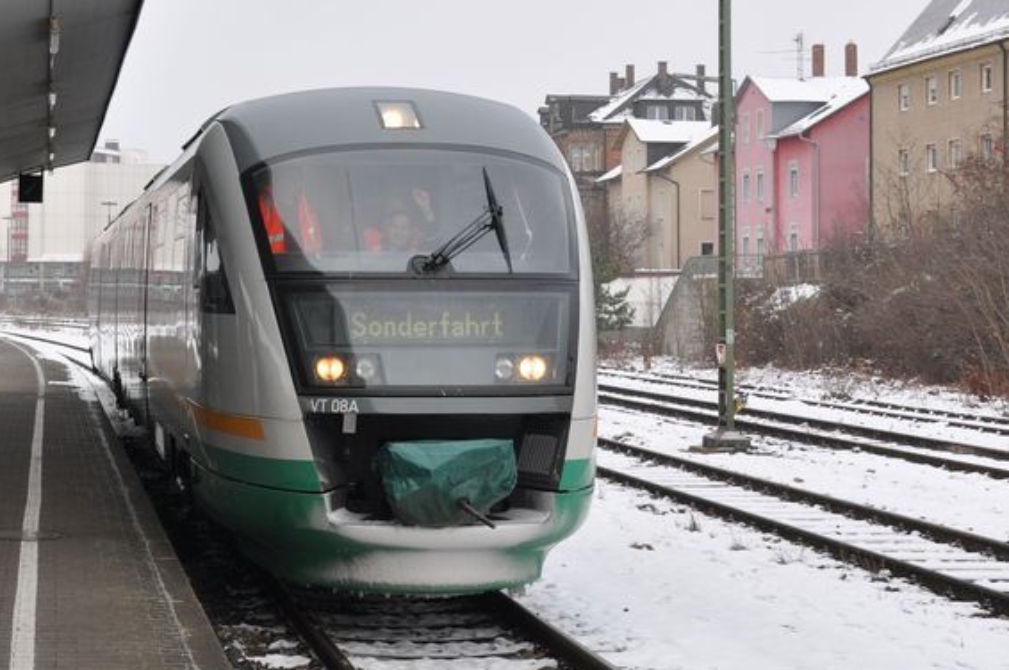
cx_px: 235
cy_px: 160
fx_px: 2128
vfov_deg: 17.8
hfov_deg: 26.3
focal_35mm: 76
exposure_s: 1/160
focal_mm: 28
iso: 250
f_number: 8
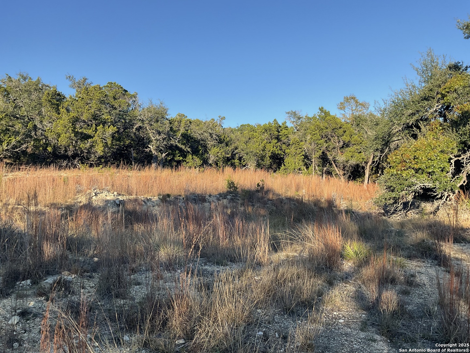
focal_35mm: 29
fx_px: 394
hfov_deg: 61.7
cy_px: 176
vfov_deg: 48.2
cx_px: 235
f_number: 1.8
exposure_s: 1/869
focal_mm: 3
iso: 16
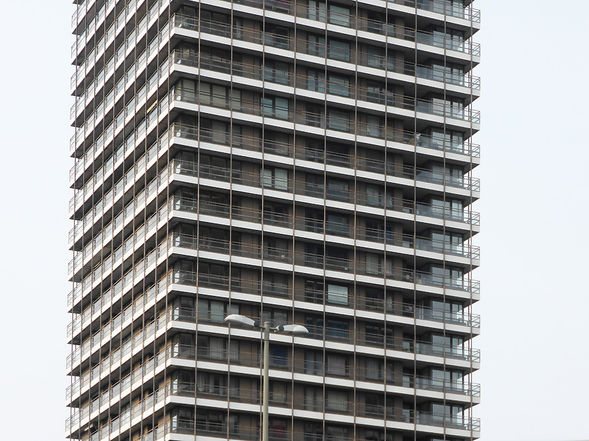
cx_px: 294
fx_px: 1770
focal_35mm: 104
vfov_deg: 14.2
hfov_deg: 18.9
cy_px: 220
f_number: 5.3
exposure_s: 1/320
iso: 100
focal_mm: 17.1
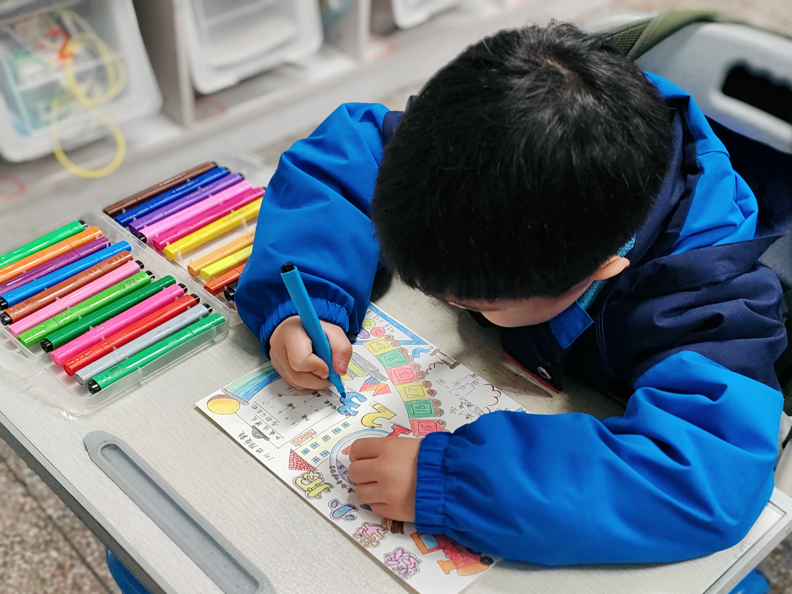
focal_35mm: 54
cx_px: 396
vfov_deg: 27.0
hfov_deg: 35.5
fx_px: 1235
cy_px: 297
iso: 1250
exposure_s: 1/100
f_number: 4
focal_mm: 6.14
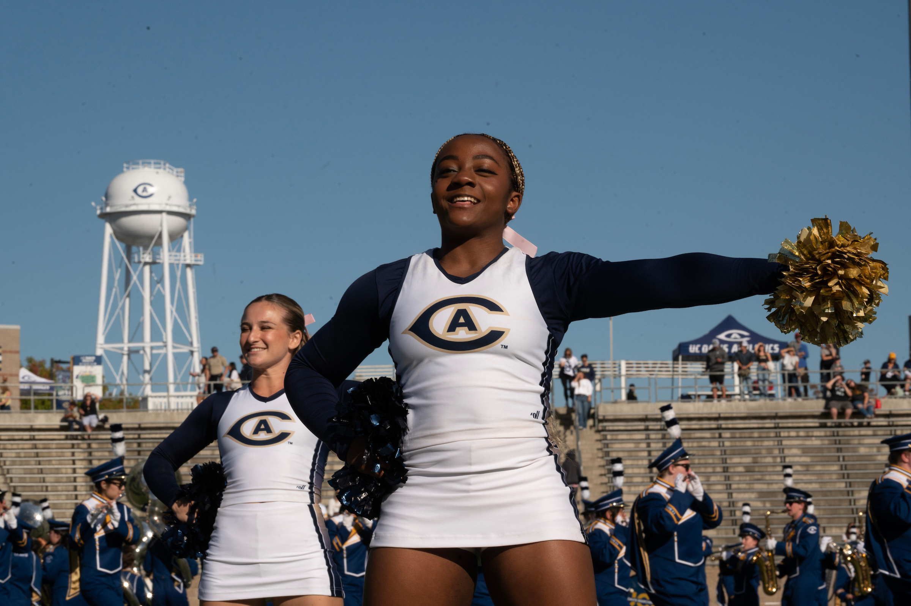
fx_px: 3161
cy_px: 303
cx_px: 456
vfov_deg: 11.0
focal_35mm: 125
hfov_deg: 16.4
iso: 500
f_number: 20
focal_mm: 125
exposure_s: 1/640
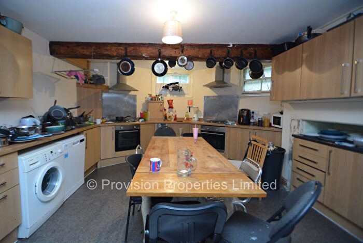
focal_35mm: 15
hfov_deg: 100.3
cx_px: 182
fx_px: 151
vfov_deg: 77.4
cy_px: 122
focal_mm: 10
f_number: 3.5
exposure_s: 1/30
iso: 1000
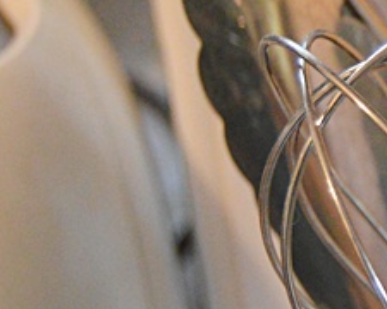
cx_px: 764
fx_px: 2004
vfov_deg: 8.8
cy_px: 116
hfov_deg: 10.2
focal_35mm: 175
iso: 2500
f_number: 4
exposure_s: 1/60
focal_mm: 28
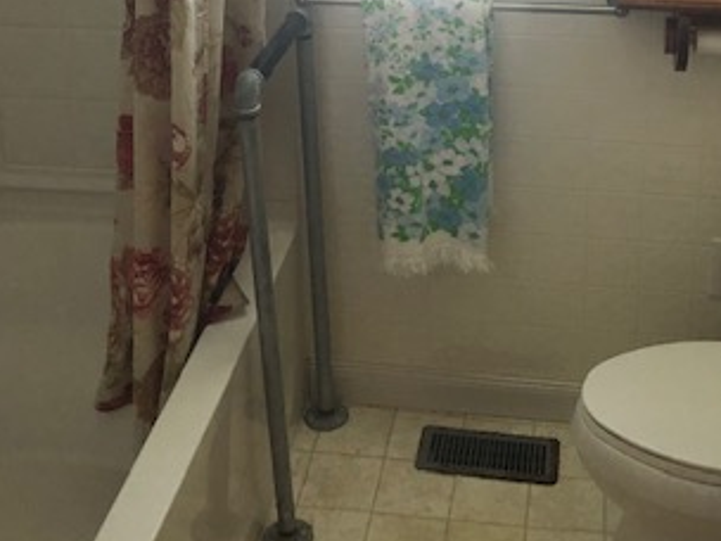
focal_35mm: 59
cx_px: 436
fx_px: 1229
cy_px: -9
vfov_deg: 23.7
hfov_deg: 32.6
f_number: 1.8
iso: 40
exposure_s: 1/30
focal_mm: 4
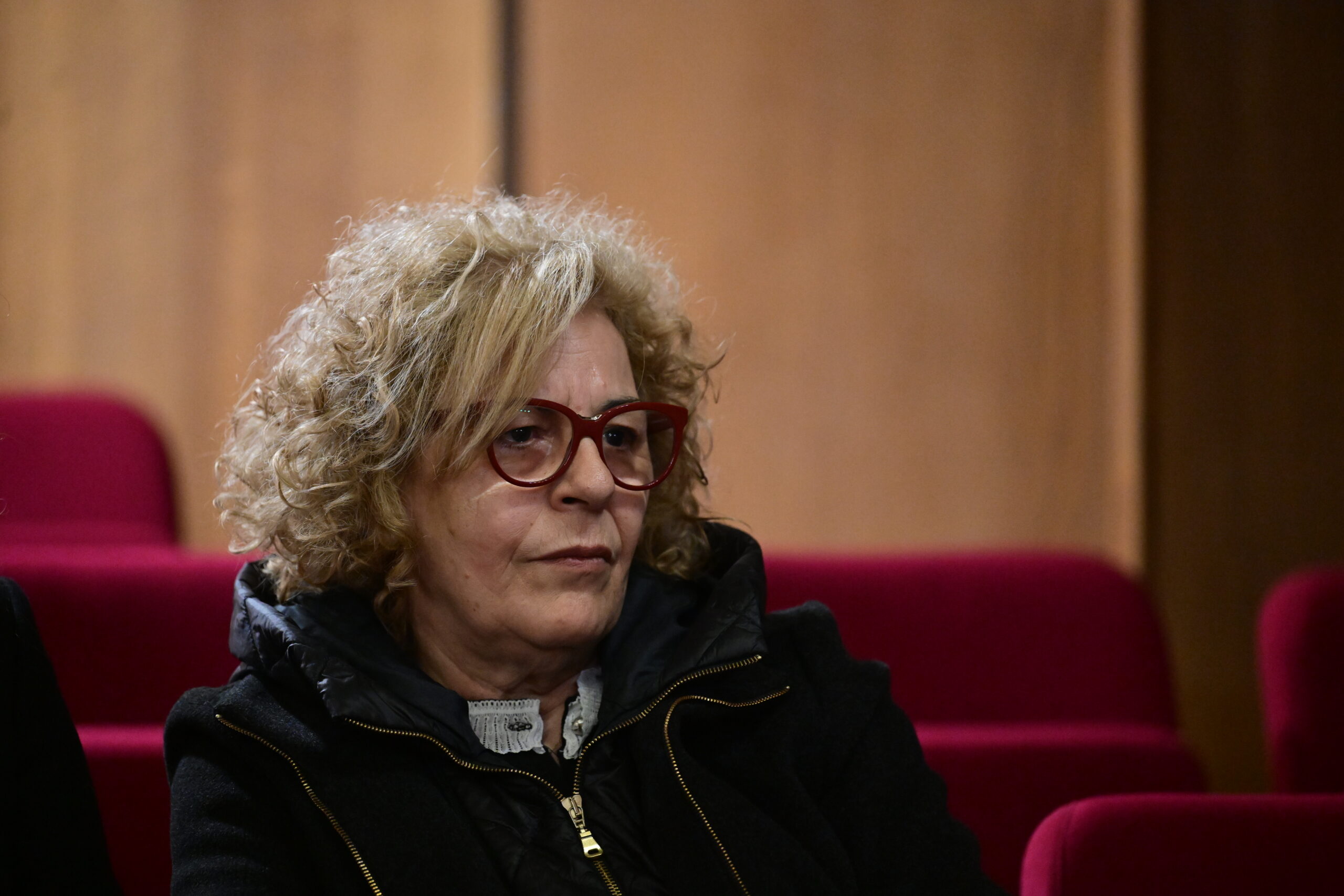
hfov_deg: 10.3
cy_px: 448
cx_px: 672
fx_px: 7467
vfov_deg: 6.9
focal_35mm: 200
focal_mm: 200
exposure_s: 1/160
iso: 6400
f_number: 2.8
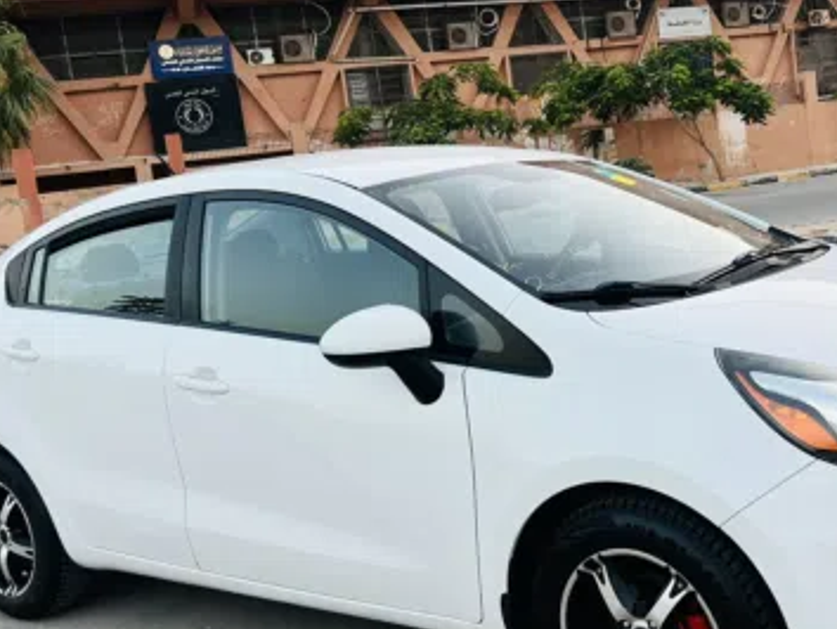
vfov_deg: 30.9
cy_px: 300
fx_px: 1137
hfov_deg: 39.8
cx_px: 579
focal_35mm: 47
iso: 100
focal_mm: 5.7
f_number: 1.5
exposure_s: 1/121
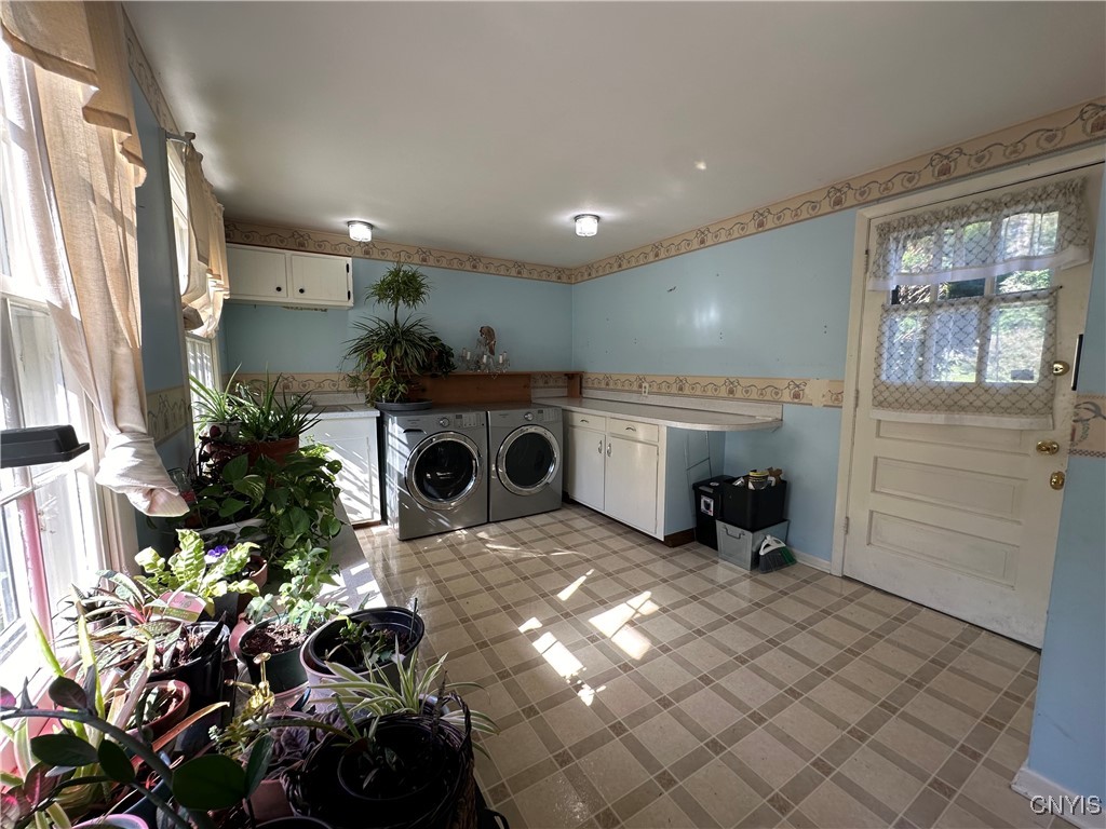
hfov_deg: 102.1
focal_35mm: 14
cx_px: 553
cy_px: 414
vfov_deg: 85.7
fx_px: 447
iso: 64
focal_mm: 2.22
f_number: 2.2
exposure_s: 1/120
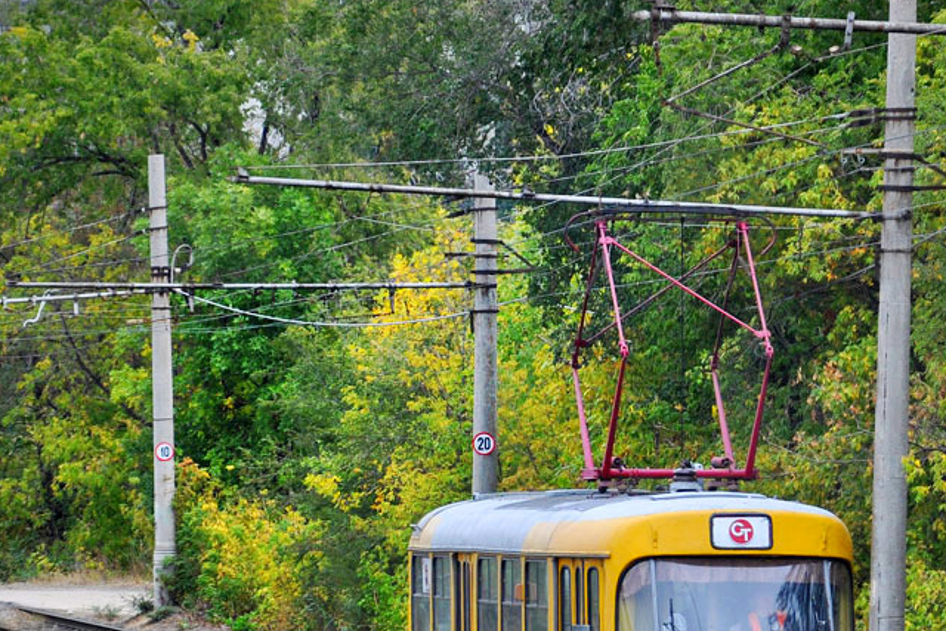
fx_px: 6280
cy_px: 491
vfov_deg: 5.7
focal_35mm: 239
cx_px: 701
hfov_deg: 8.6
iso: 250
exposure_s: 1/250
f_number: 5.6
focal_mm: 85
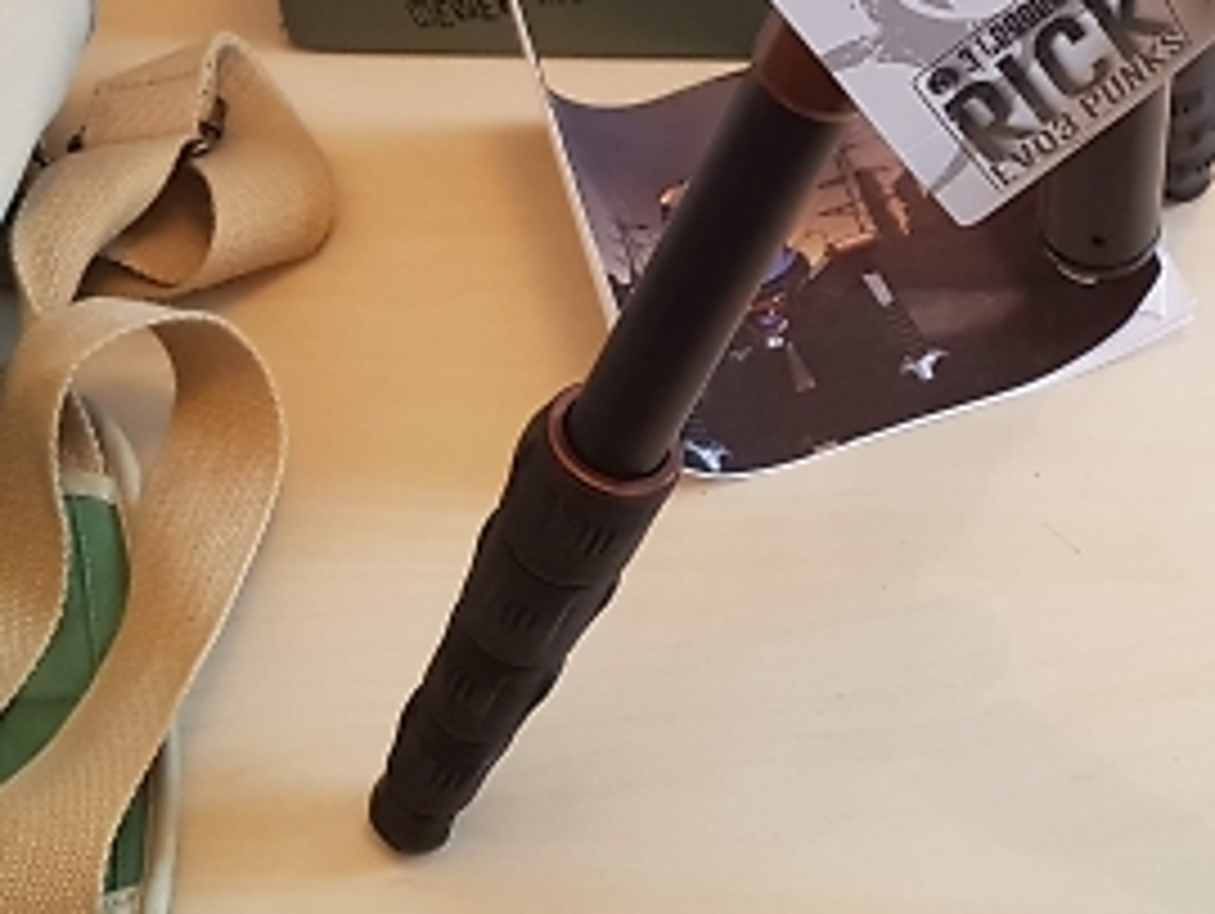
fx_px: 2705
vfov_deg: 18.5
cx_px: 900
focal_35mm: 77
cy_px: -77
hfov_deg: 25.0
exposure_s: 1/33
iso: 160
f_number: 1.7
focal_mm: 4.2
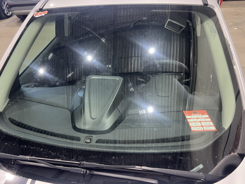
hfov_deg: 67.3
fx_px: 184
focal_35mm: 26
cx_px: 122
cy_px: 92
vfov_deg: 53.1
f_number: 1.5
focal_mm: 5.7
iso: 100
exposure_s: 1/60
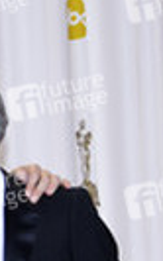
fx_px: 1914
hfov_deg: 4.8
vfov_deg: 7.8
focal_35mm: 269
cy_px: 245
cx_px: -190
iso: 500
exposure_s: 1/250
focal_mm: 52
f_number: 6.3
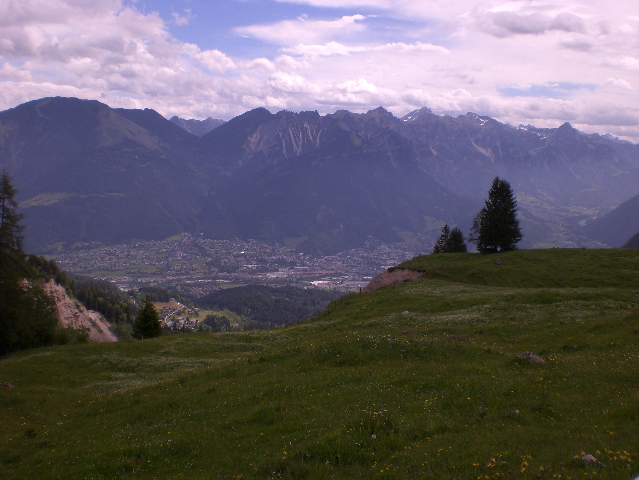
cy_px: 240
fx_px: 702
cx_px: 320
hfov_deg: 49.0
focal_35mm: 38
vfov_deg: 37.7
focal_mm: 6.3
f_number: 4.4
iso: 50
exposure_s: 1/800
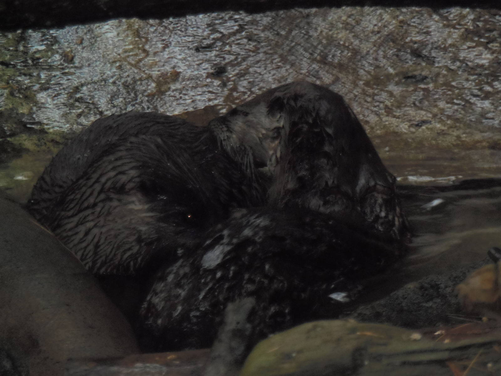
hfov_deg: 4.4
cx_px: 250
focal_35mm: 447
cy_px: 188
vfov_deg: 3.3
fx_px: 6469
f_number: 5
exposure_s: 1/80
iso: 400
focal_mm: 82.8
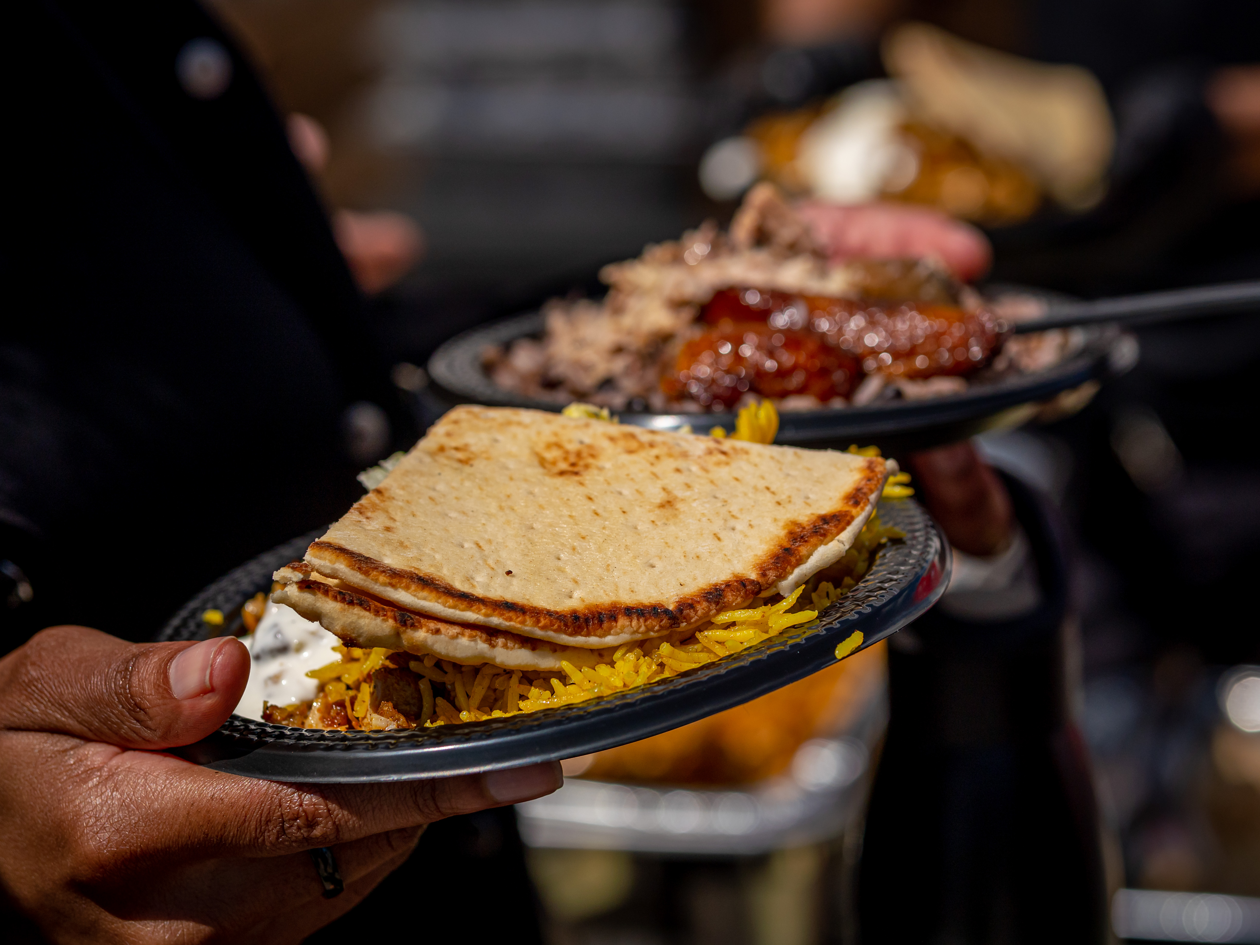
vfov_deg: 13.2
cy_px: 472
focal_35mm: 112
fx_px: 4077
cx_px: 630
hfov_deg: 17.6
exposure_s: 1/5000
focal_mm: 56
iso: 200
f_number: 2.8
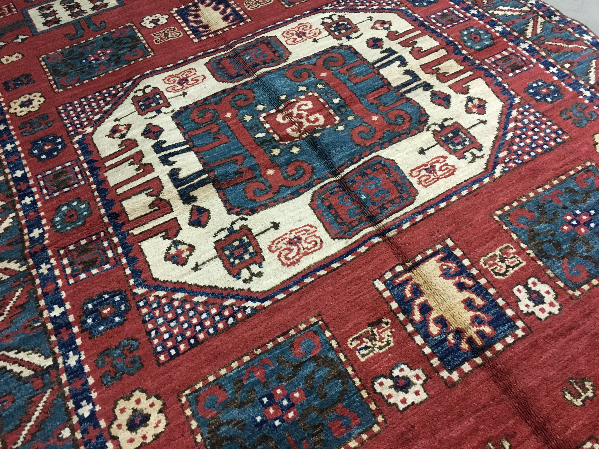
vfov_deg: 48.2
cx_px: 300
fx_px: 502
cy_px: 224
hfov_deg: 61.7
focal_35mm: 29
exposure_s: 1/24
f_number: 2.2
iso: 200
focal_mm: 4.15
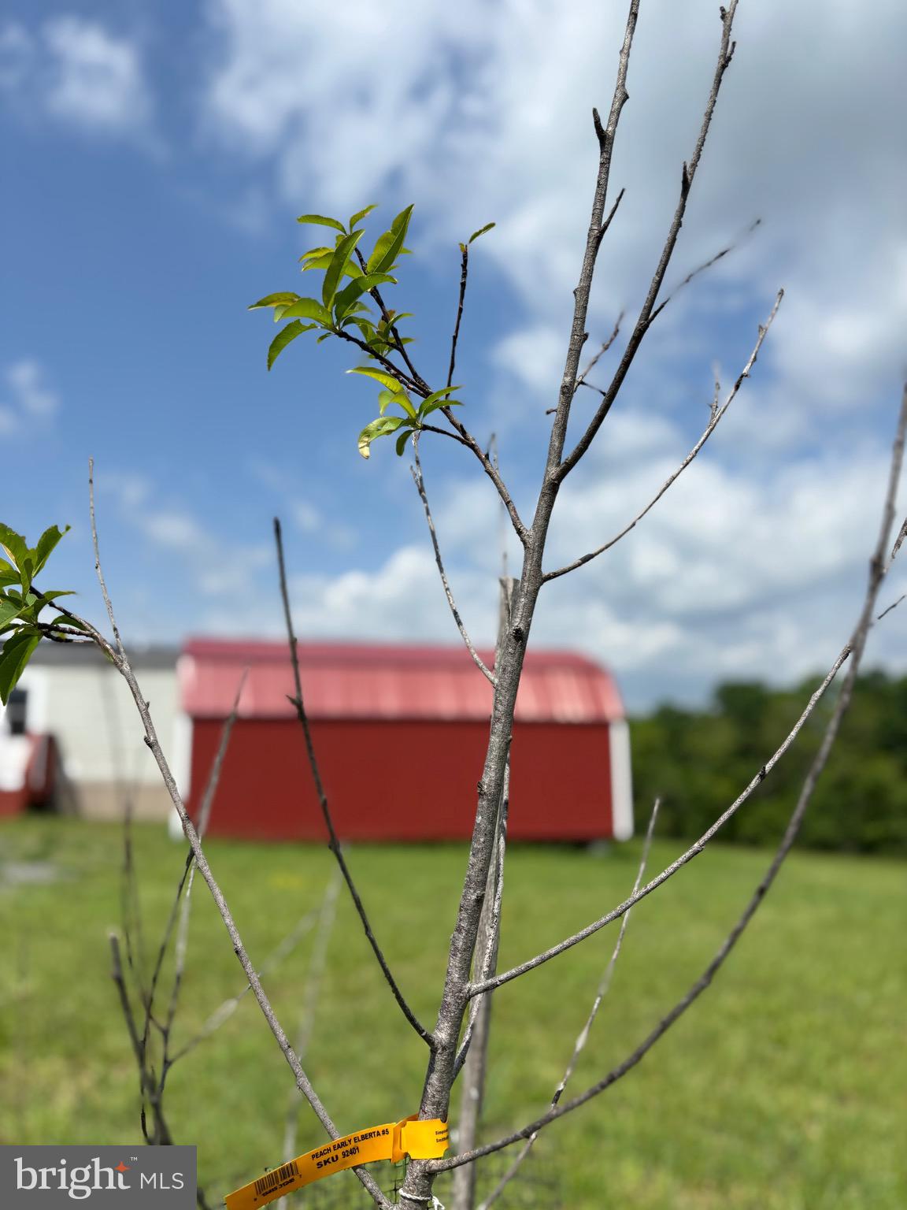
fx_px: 908
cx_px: 454
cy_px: 605
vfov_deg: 67.3
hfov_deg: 53.1
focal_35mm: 26
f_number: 1.6
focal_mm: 5.96
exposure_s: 1/4425
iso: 50
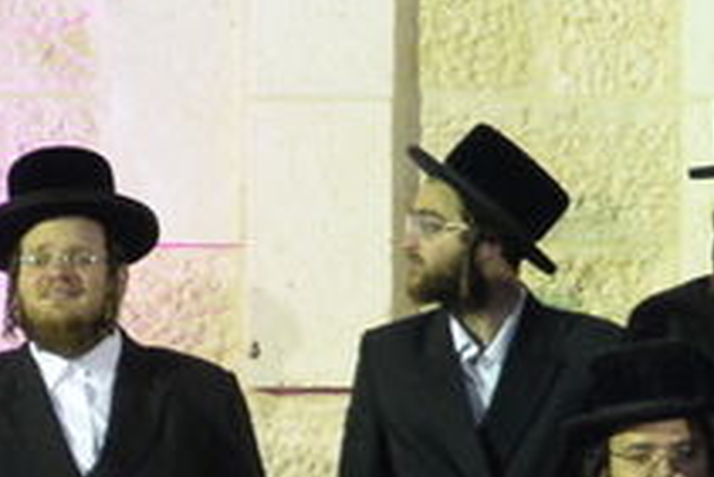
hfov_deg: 3.6
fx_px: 11173
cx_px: 1760
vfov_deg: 2.4
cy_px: 431
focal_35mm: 563
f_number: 4
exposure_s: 1/100
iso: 1600
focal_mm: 85
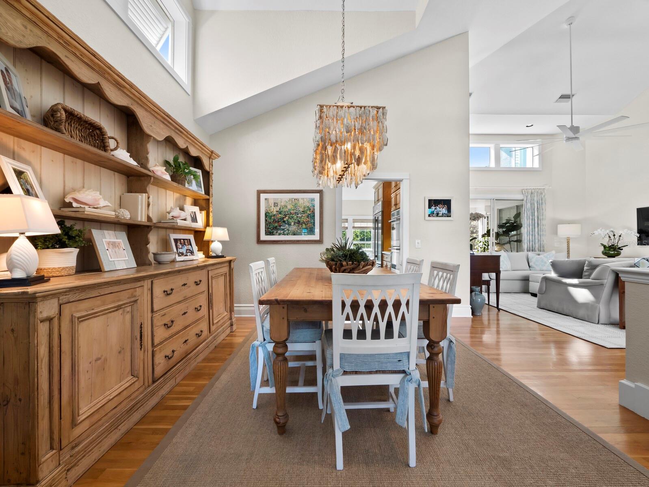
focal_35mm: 14
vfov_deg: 85.7
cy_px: 244
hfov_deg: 102.0
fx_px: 263
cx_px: 324
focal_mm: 7
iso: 320
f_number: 11
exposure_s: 1/5
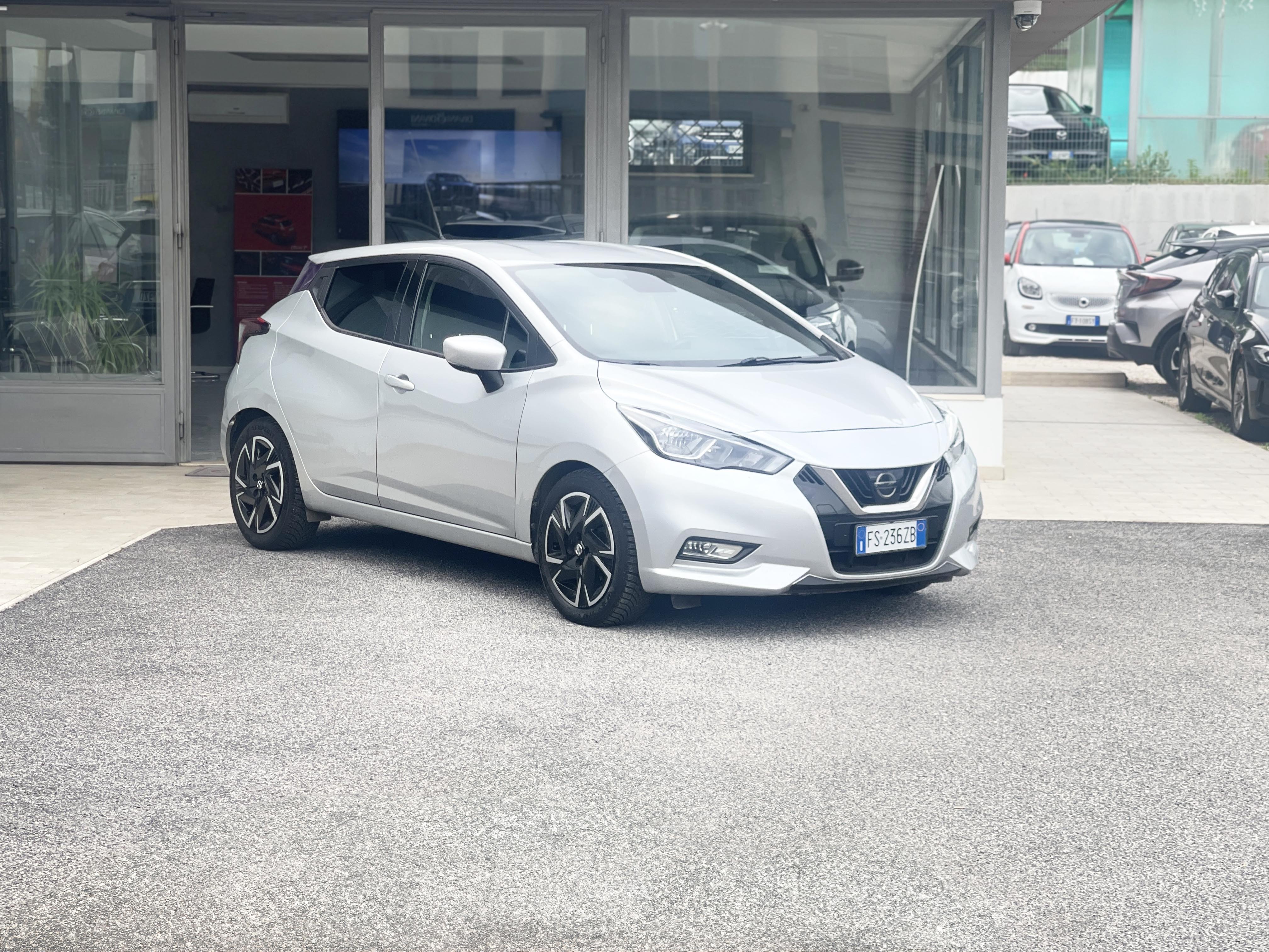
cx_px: 634
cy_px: 476
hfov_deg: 30.3
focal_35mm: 64
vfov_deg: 22.9
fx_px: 2346
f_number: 2.2
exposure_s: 1/257
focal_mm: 7.5
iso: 25
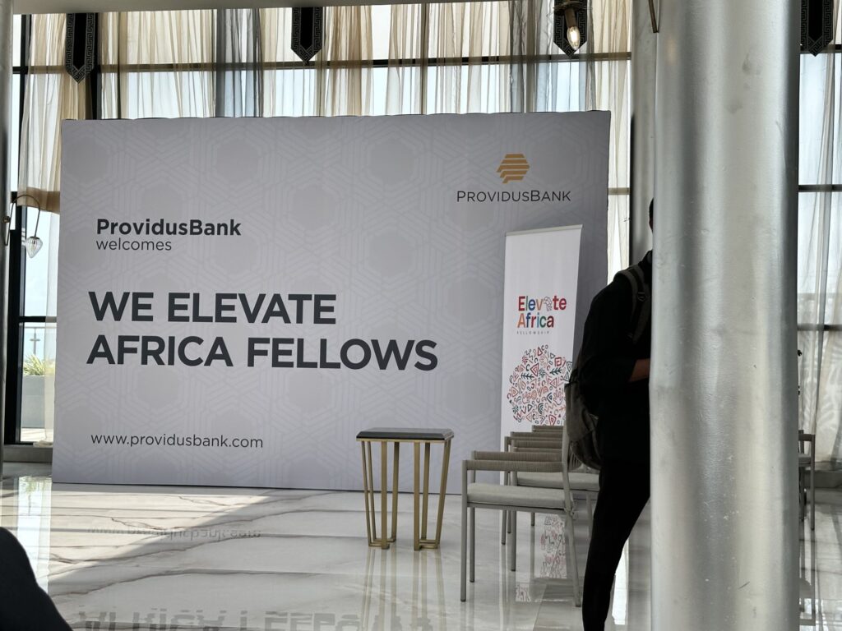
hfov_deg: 39.7
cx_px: 421
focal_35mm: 48
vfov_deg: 30.3
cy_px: 316
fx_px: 1168
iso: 64
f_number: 1.78
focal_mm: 6.86
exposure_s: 1/667
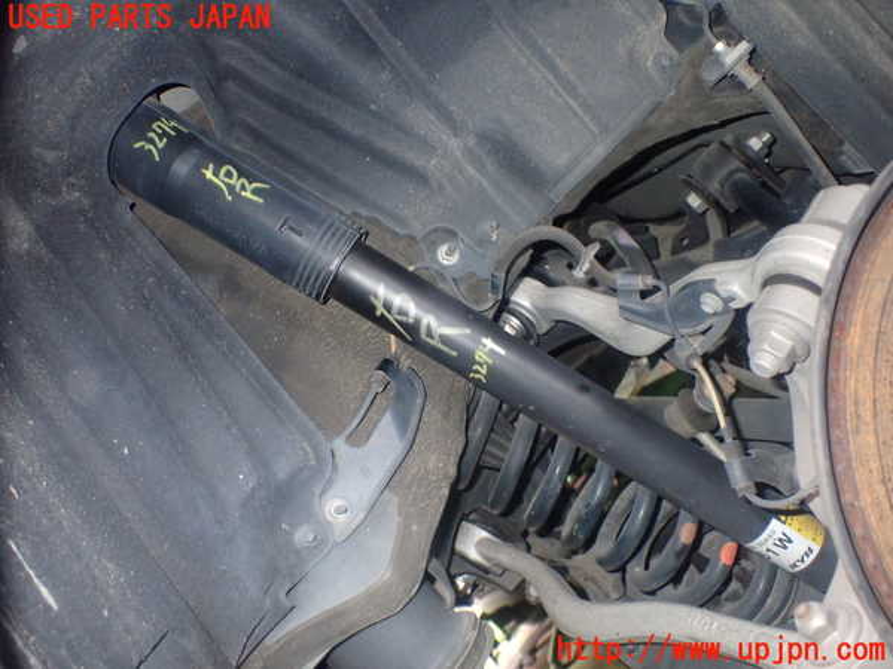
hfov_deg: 60.0
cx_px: 446
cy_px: 334
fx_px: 774
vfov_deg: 46.8
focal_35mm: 30
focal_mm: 5.4
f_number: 6.3
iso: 800
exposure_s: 1/30
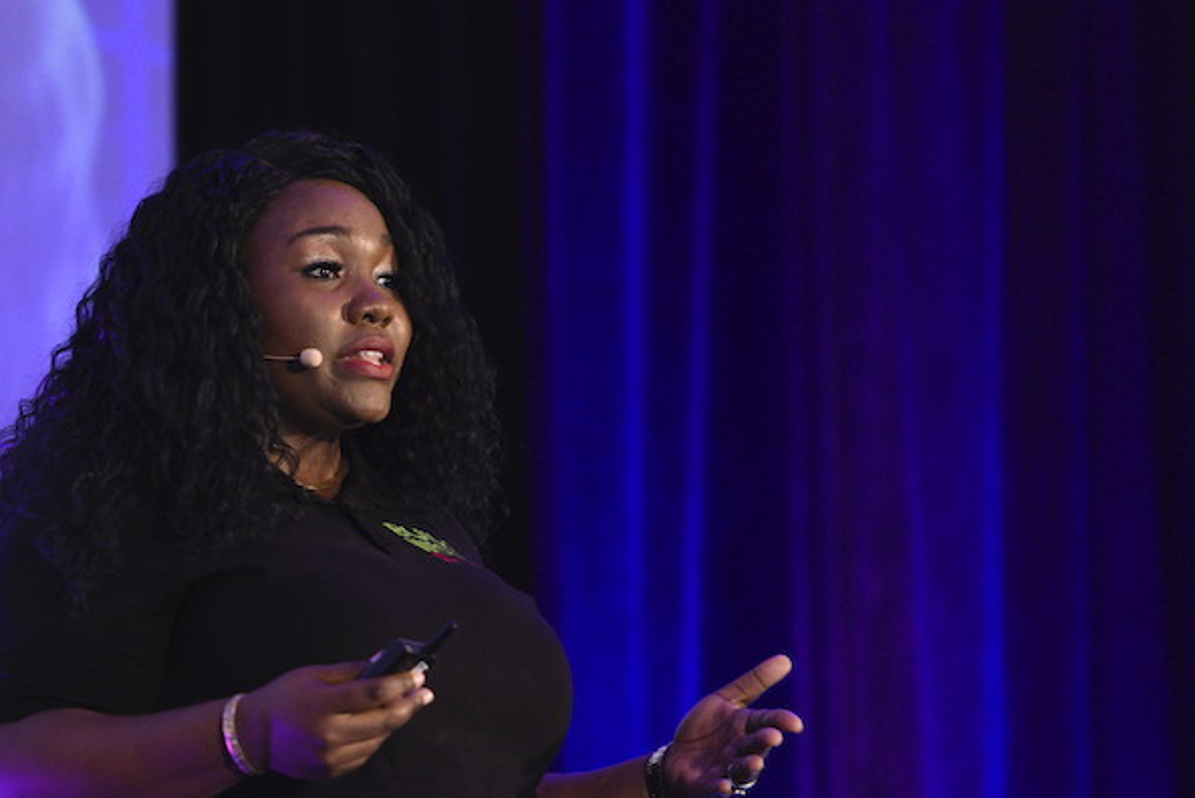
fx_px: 9797
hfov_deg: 7.0
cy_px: 499
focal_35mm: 295
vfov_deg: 4.7
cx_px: 204
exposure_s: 1/160
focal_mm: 175
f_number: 2.8
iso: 3200
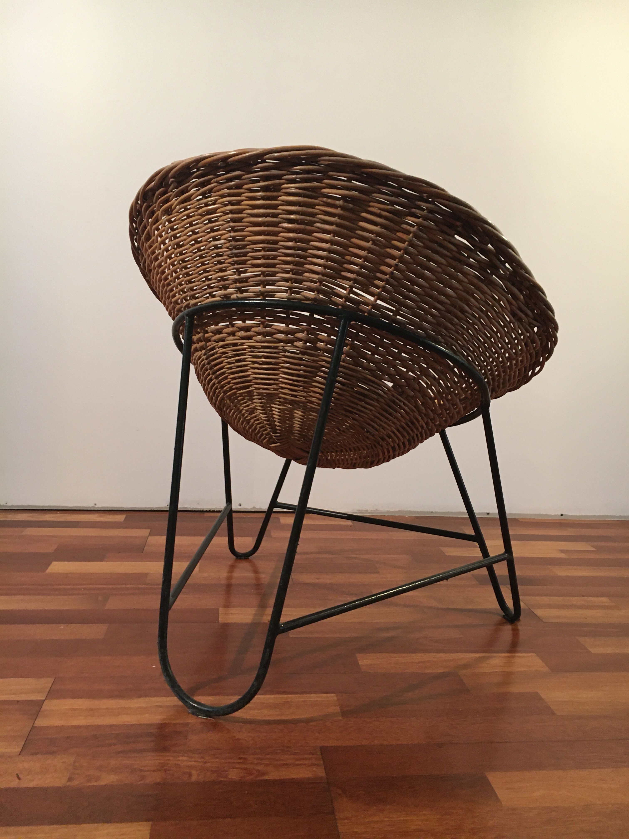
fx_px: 703
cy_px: 420
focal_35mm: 29
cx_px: 314
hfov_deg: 48.2
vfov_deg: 61.7
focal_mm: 4.15
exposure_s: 1/33
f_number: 2.2
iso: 160
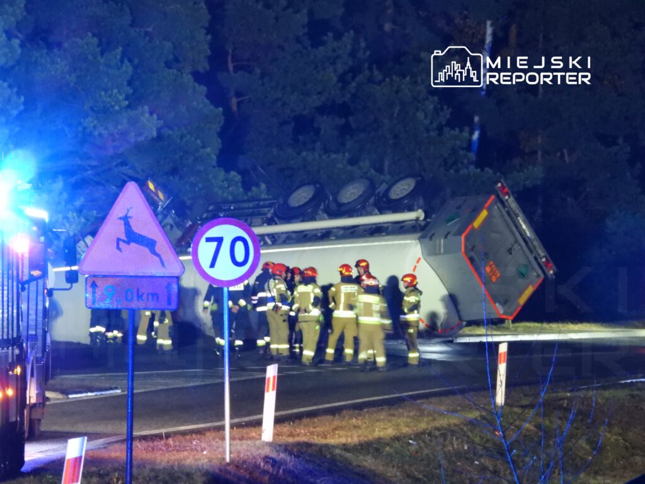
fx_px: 9931
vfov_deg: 2.8
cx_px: 322
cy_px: 242
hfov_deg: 3.7
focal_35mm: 533
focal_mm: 95.8
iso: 1600
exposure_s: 1/5
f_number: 5
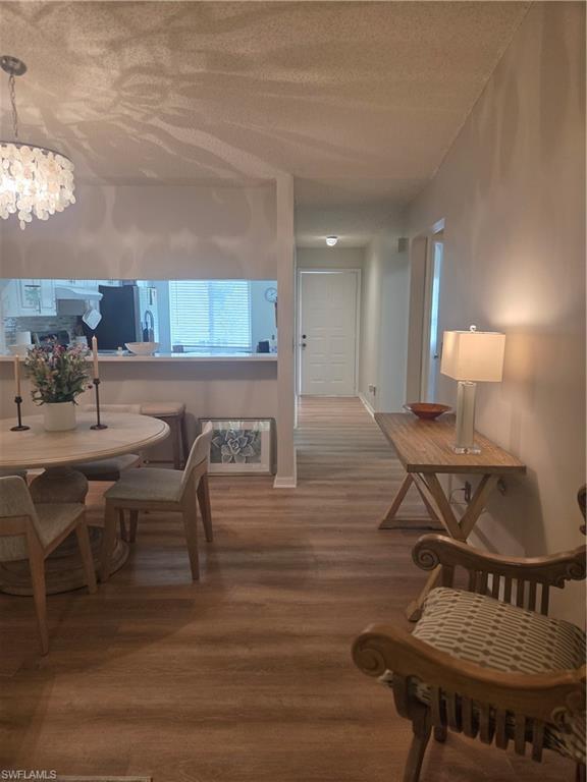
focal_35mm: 23
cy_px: 391
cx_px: 294
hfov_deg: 58.9
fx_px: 520
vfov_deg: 73.9
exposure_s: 1/120
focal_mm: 5.4
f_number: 1.8
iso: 160
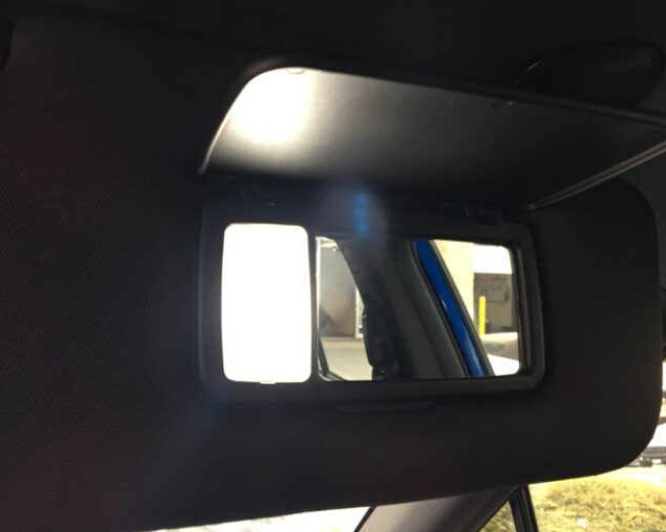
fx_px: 611
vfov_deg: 47.1
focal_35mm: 31
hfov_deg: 57.2
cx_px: 317
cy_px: 265
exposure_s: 1/30
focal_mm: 4.15
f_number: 2.2
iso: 80
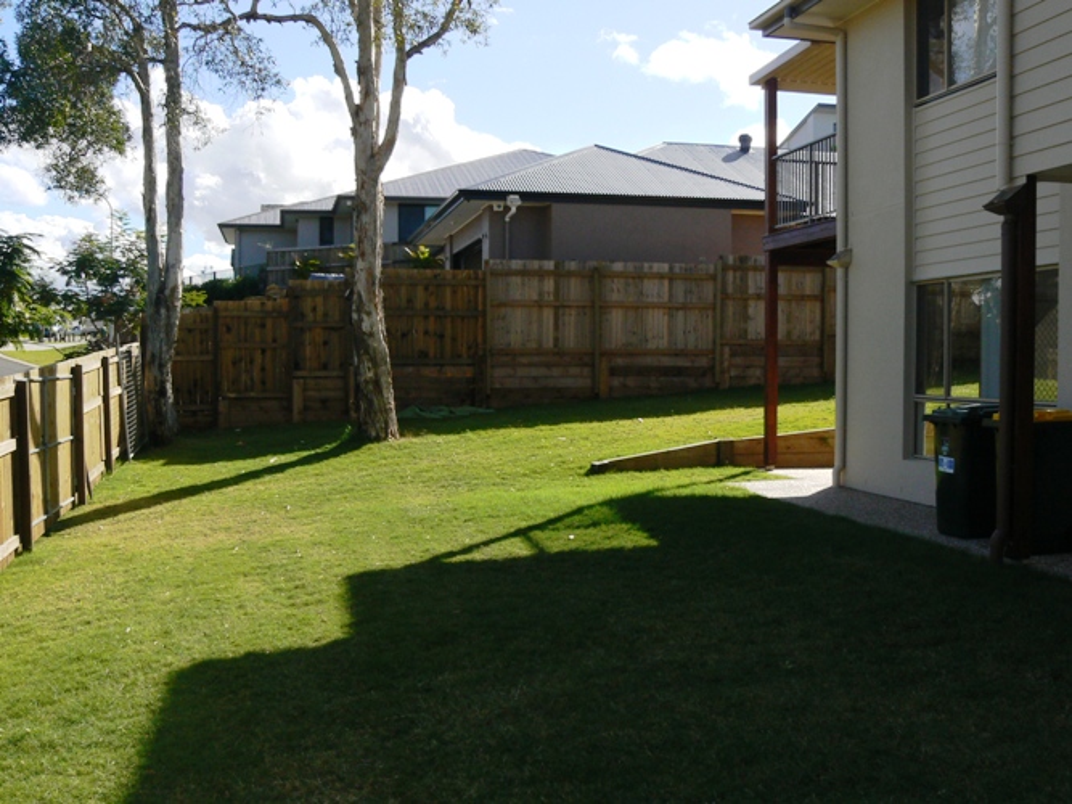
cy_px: 402
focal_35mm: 36
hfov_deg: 51.4
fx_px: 1115
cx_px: 536
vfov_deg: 39.6
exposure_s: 1/400
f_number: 5.6
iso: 80
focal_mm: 6
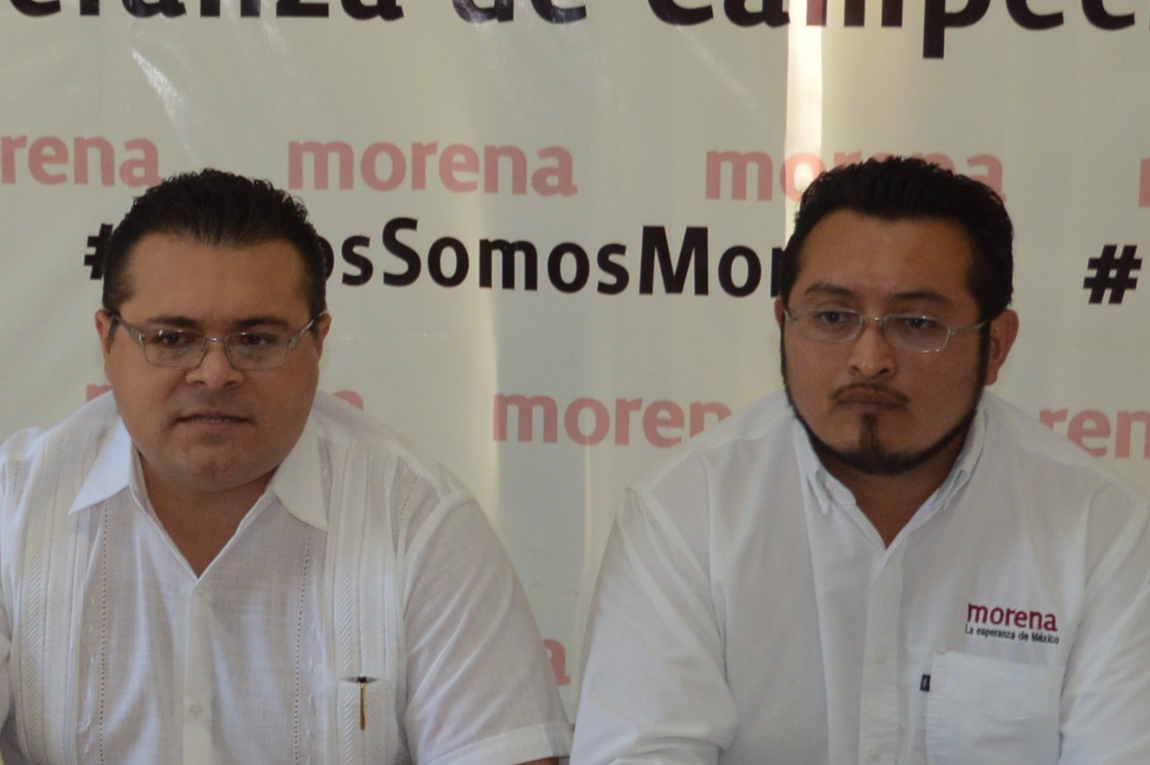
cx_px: 116
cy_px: 465
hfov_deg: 18.0
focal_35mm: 112
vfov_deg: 12.2
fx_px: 3575
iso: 320
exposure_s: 1/125
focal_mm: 22
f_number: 4
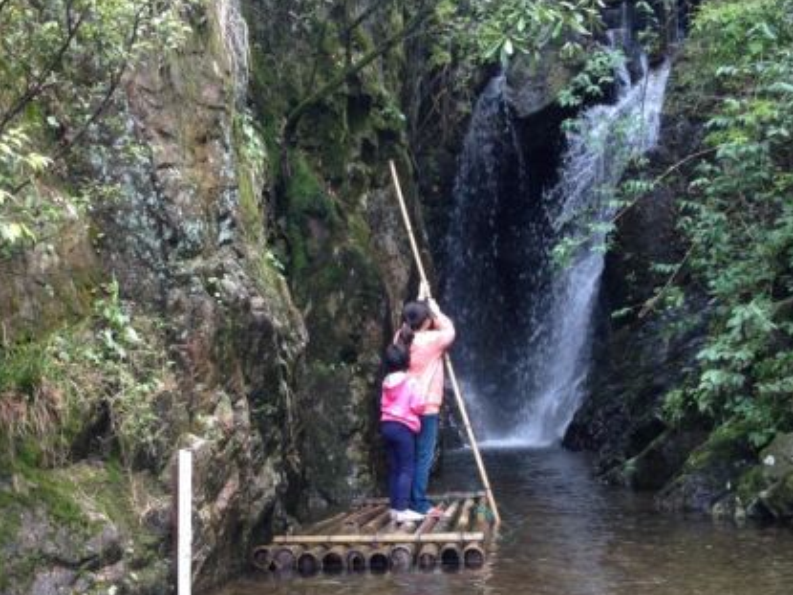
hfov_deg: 32.7
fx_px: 1351
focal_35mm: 59
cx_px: 344
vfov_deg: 24.5
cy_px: 464
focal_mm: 4.28
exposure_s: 1/120
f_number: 2.4
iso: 80
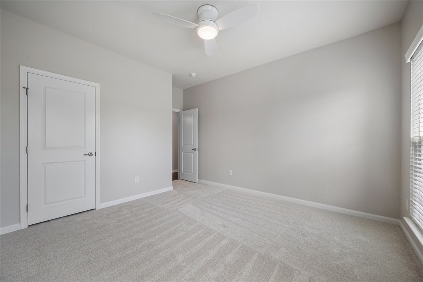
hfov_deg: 104.3
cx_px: 212
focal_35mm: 14
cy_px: 141
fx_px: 164
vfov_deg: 81.2
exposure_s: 1/13
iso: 400
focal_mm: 14
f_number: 8
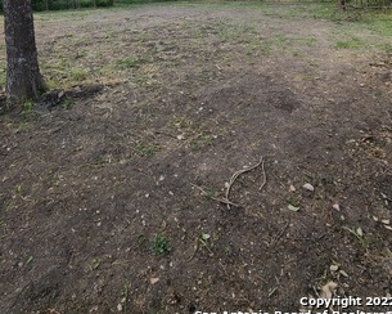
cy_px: 14
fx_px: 232
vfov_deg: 55.7
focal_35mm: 20
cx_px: 168
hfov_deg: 79.9
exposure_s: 1/421
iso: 64
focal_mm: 2.2
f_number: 2.2
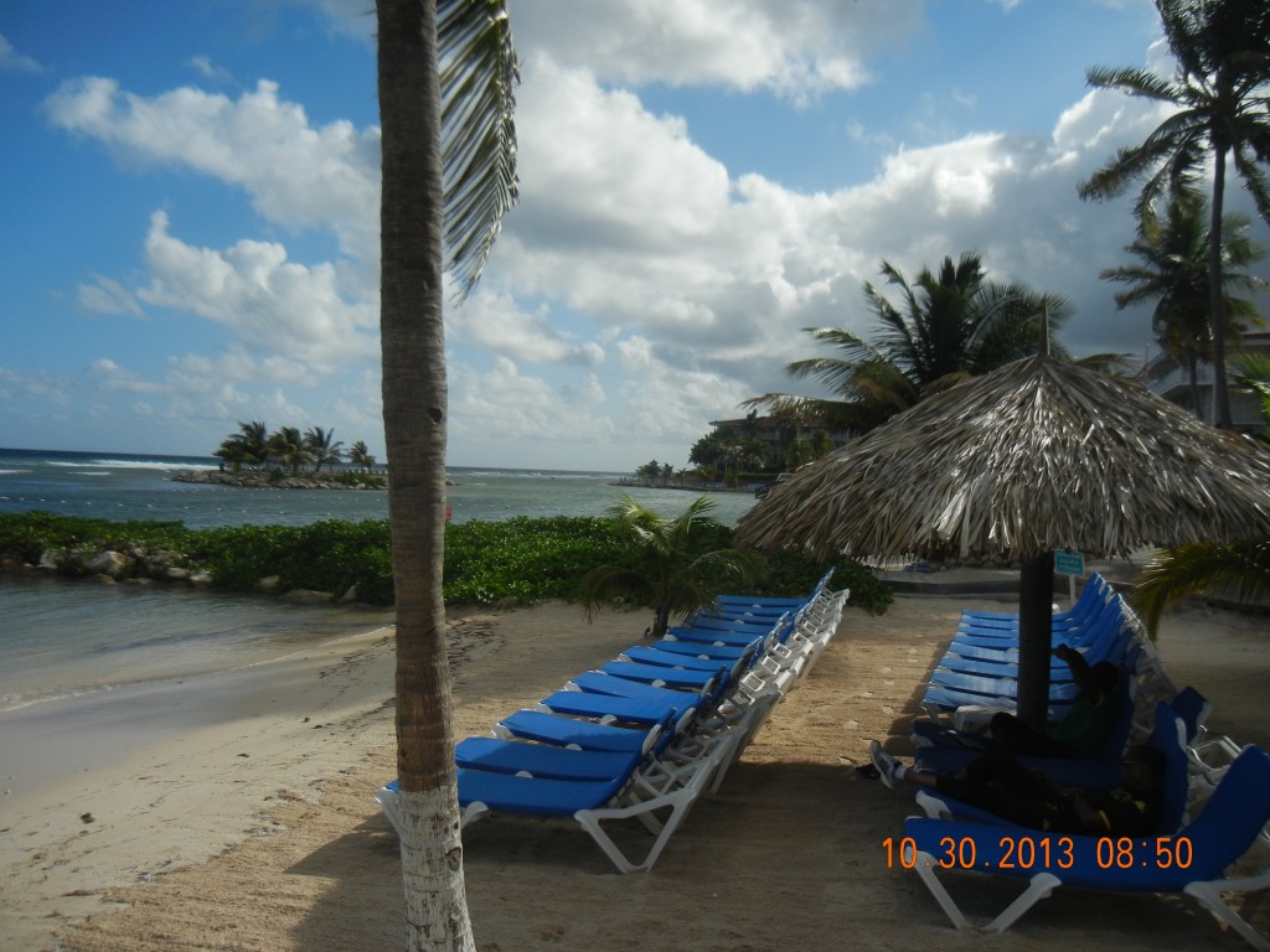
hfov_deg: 60.0
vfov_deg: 46.8
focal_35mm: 30
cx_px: 635
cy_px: 476
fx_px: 1101
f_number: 7
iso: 160
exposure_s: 1/835
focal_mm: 5.4
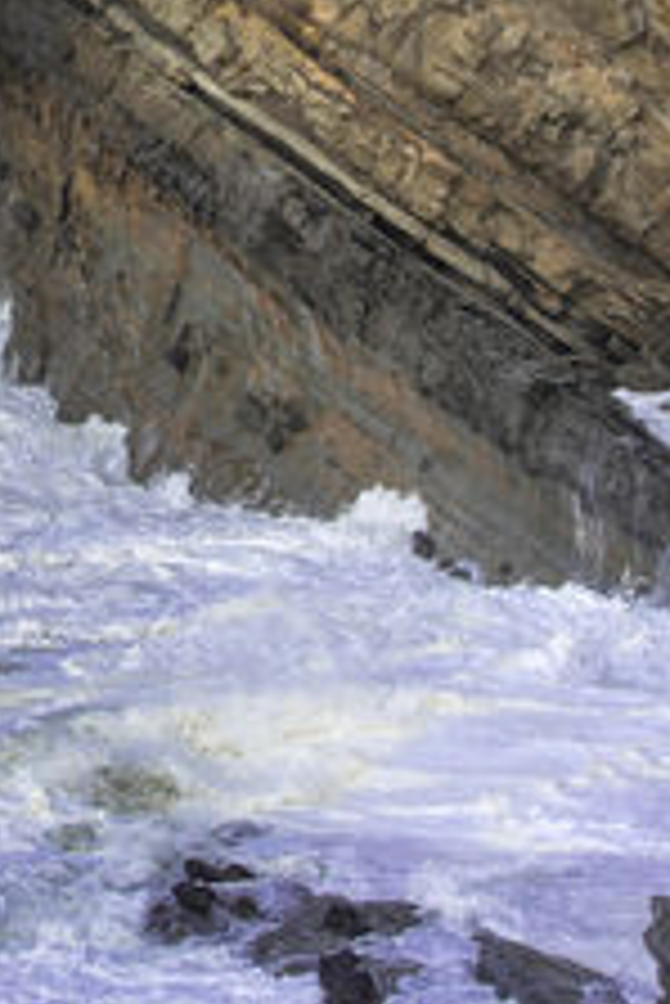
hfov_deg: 7.2
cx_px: -218
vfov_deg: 10.8
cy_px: -167
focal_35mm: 188
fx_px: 5240
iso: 200
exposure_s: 1/640
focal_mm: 70
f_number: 11
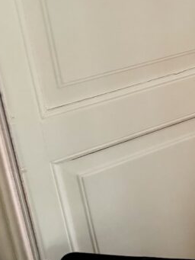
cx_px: 274
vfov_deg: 26.3
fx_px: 540
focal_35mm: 72
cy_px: 33
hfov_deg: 18.6
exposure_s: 1/30
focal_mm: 6.76
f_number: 1.78
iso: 1250
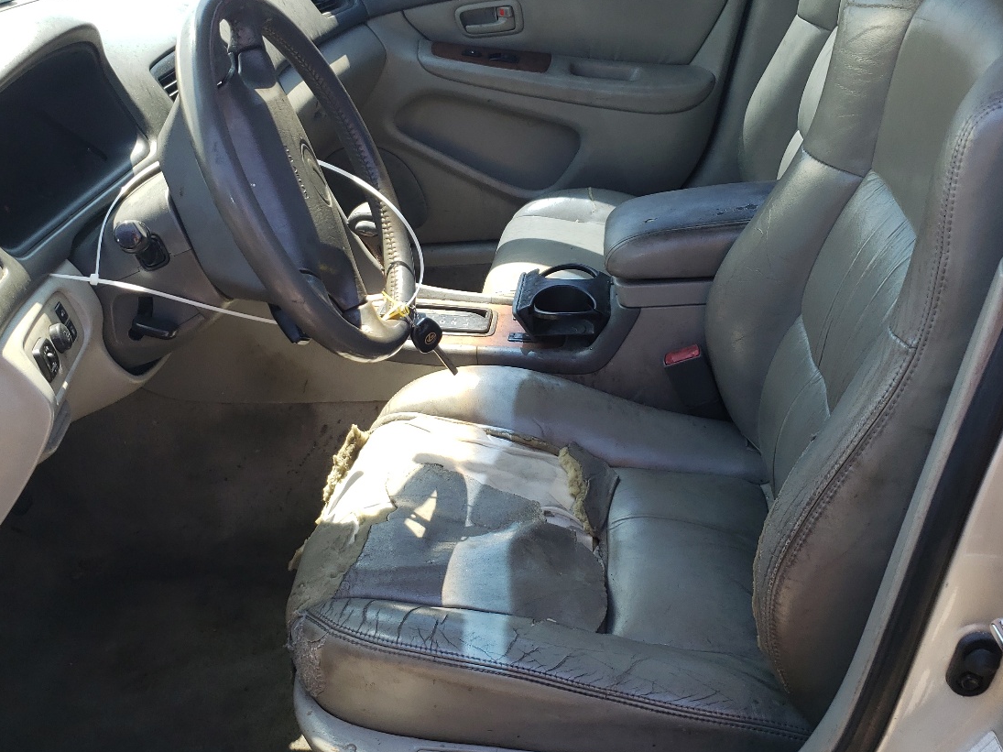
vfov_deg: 37.6
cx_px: 496
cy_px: 310
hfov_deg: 49.0
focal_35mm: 38
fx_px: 1101
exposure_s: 1/435
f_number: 1.5
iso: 50
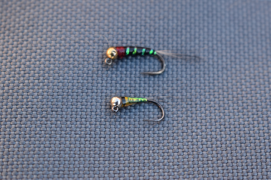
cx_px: 136
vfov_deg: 16.6
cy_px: 90
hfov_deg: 24.6
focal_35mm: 82
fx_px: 621
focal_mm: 55
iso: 720
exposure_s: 1/250
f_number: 5.6
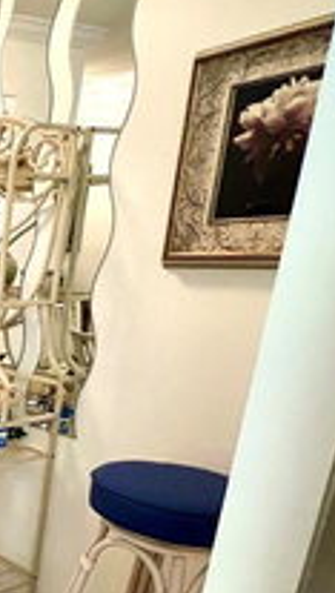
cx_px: -281
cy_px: 415
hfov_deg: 21.2
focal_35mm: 35
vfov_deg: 54.9
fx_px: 551
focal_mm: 1.57
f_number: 1.8
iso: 200
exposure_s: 1/60
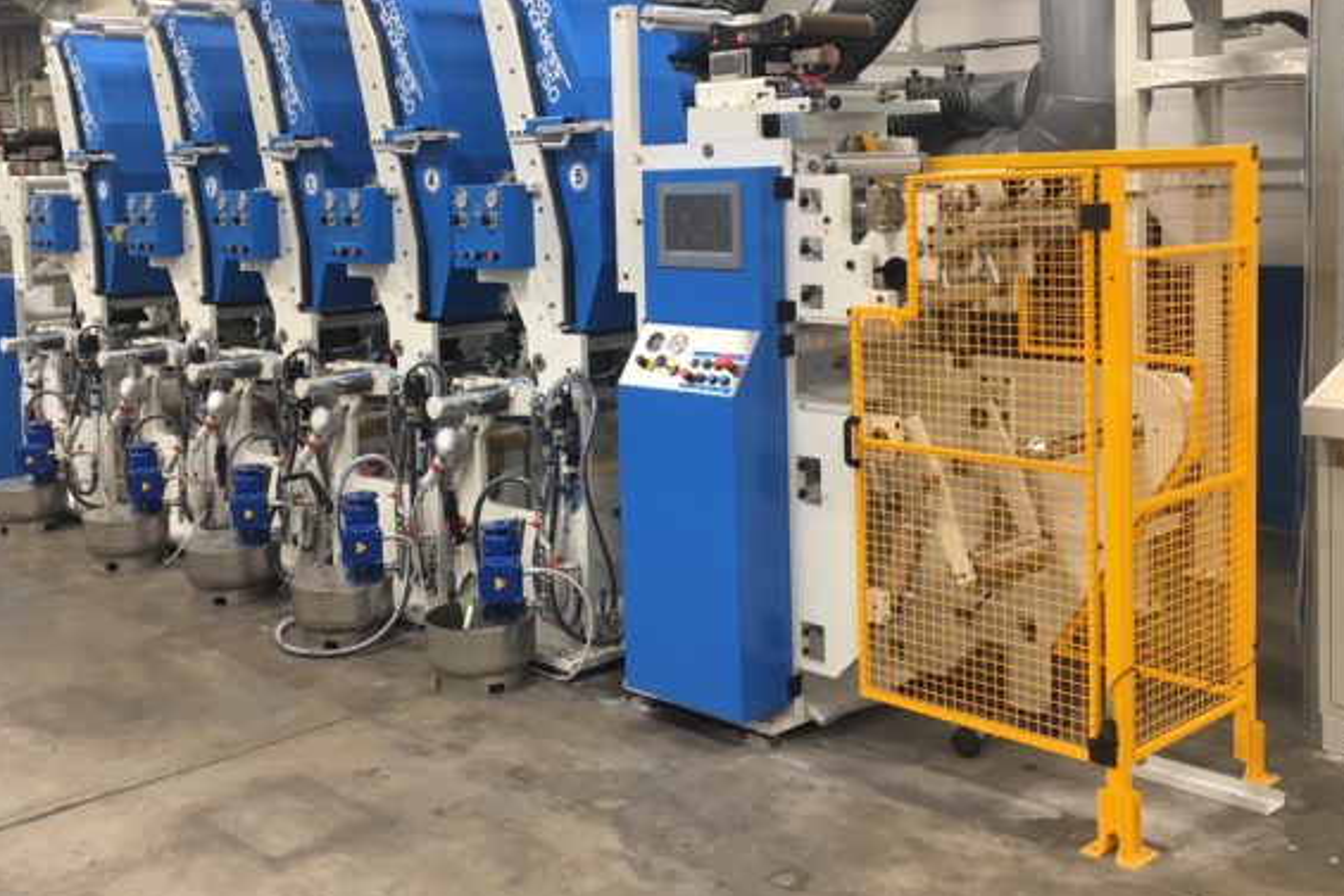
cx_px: 599
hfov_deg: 47.3
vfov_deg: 32.4
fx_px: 1531
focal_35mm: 41
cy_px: 302
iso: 64
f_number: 2.2
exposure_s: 1/33
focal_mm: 4.15
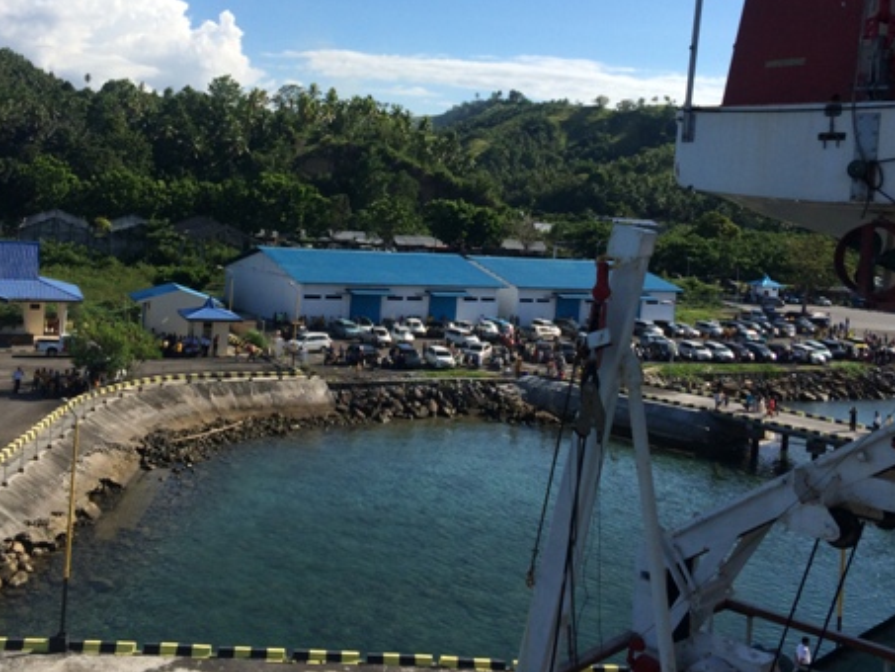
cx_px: 399
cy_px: 241
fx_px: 1060
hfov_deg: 45.7
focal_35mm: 41
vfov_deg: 34.9
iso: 32
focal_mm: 4.15
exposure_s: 1/2740
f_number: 2.2
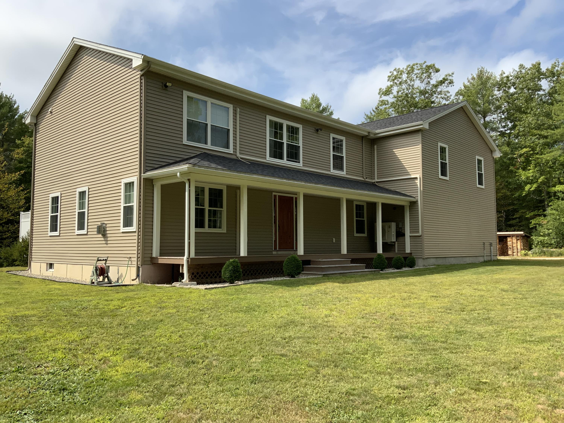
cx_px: 282
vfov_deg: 48.2
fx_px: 472
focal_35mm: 29
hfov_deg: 61.7
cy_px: 212
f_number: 1.8
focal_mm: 3
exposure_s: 1/1786
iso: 16
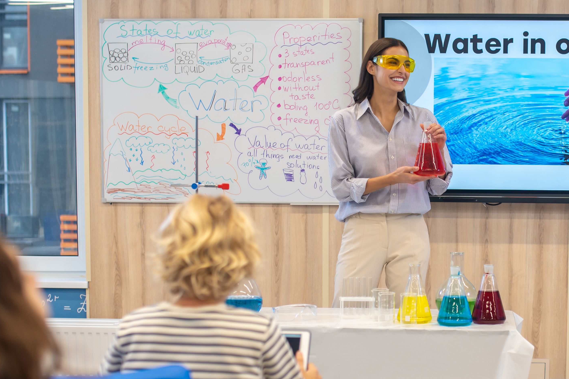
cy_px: 267
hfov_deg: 26.7
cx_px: 421
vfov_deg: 18.1
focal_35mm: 75
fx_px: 1185
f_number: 2.2
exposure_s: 1/200
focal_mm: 35
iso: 250
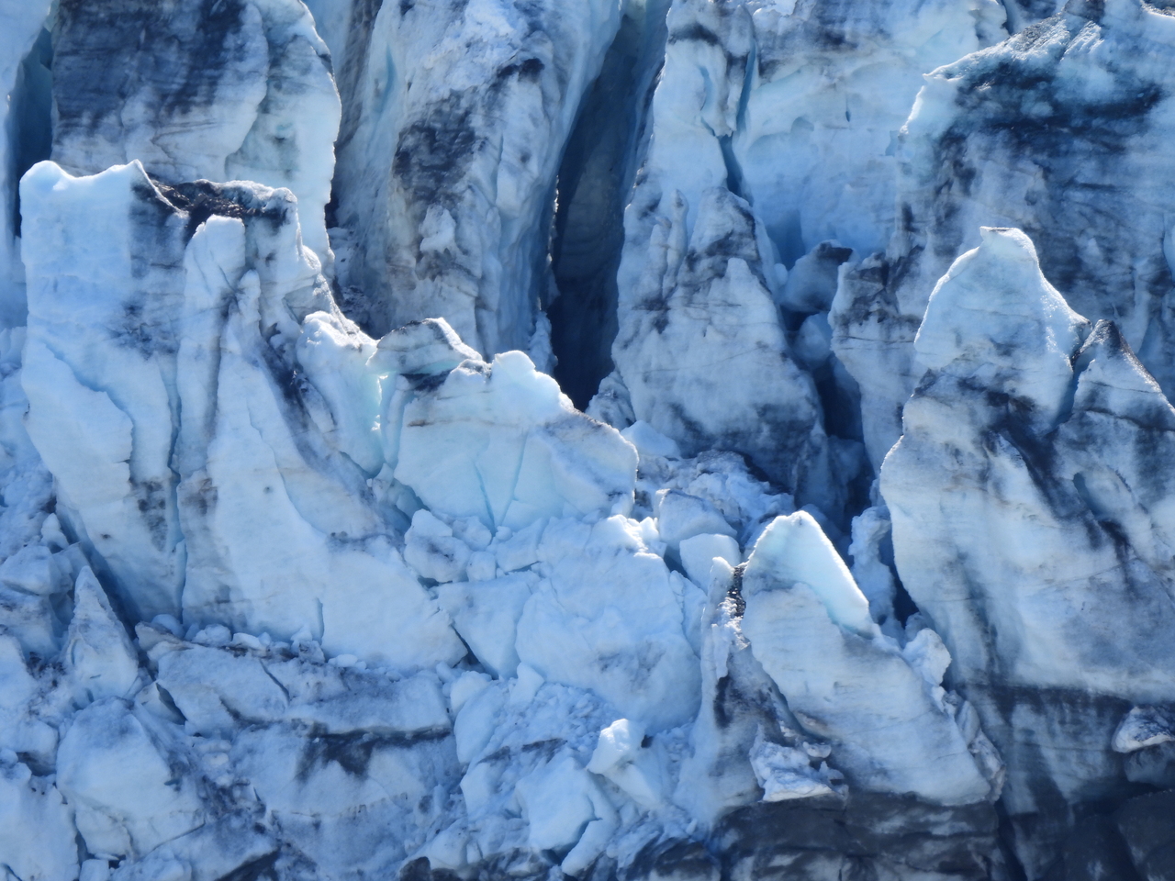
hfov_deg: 1.7
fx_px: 40733
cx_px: 588
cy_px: 440
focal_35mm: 1200
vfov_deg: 1.2
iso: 125
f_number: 6.3
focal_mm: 214
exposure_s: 1/500
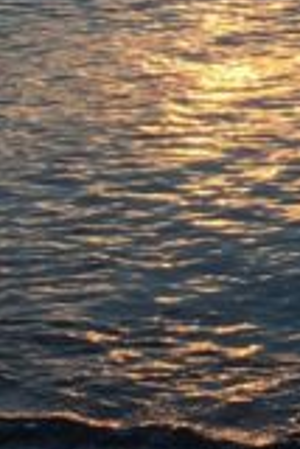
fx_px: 2407
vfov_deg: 10.3
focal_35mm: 193
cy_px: -224
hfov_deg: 7.1
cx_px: 401
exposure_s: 1/586
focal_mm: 4.15
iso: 32
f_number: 2.2
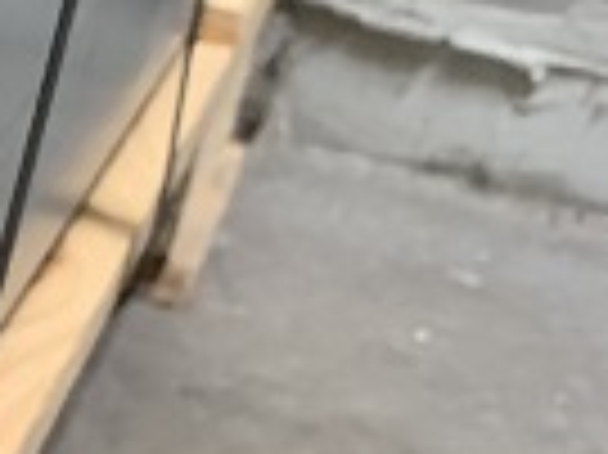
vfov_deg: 9.4
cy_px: 620
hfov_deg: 11.3
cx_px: -712
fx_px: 2702
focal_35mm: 154
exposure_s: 1/60
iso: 160
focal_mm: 4.25
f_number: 1.8
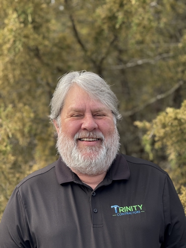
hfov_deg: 12.4
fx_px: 859
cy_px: 124
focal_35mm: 120
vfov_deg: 16.4
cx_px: 93
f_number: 2.8
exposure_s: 1/253
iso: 64
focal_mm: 15.66
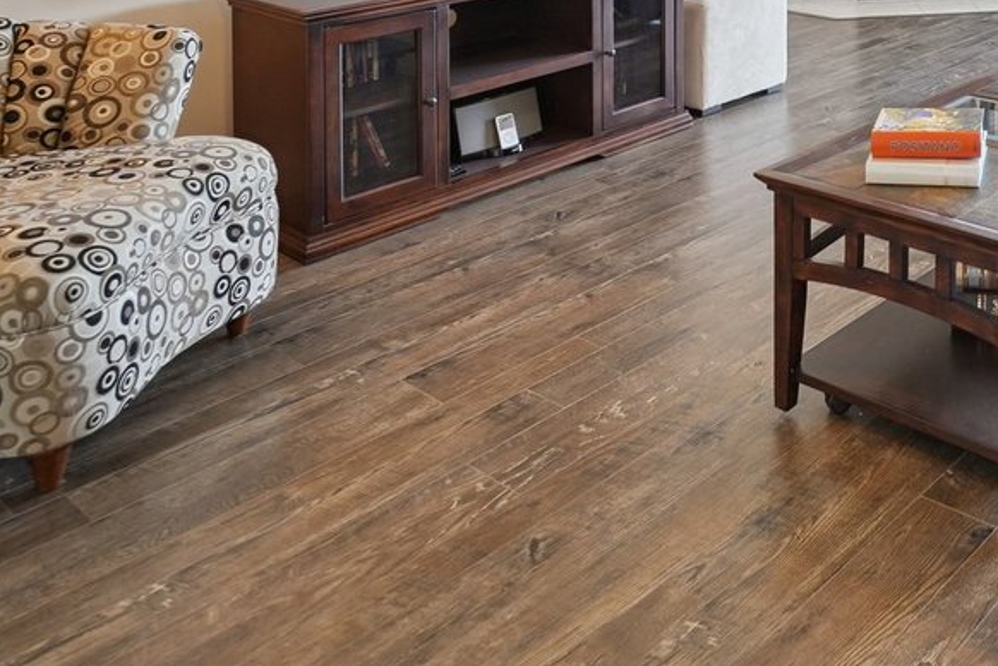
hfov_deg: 43.6
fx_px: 1081
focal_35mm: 39
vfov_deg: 28.1
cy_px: -208
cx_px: 962
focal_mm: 14
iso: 400
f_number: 4
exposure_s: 1/50
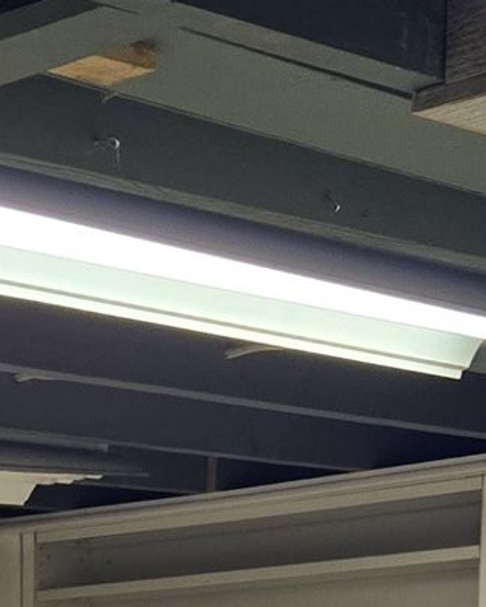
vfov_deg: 13.2
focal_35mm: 129
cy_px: 1144
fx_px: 2318
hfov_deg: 11.7
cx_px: -100
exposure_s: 1/120
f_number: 1.8
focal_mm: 5.4
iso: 100
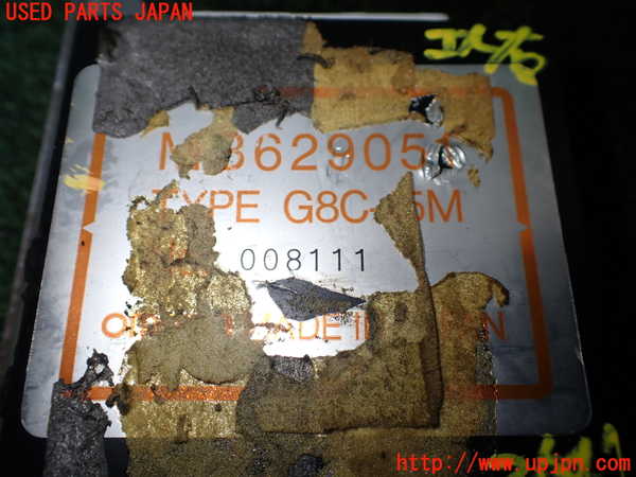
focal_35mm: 30
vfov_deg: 46.8
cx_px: 318
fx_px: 551
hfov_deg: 60.0
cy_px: 238
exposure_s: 1/125
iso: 125
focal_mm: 5.4
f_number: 2.3
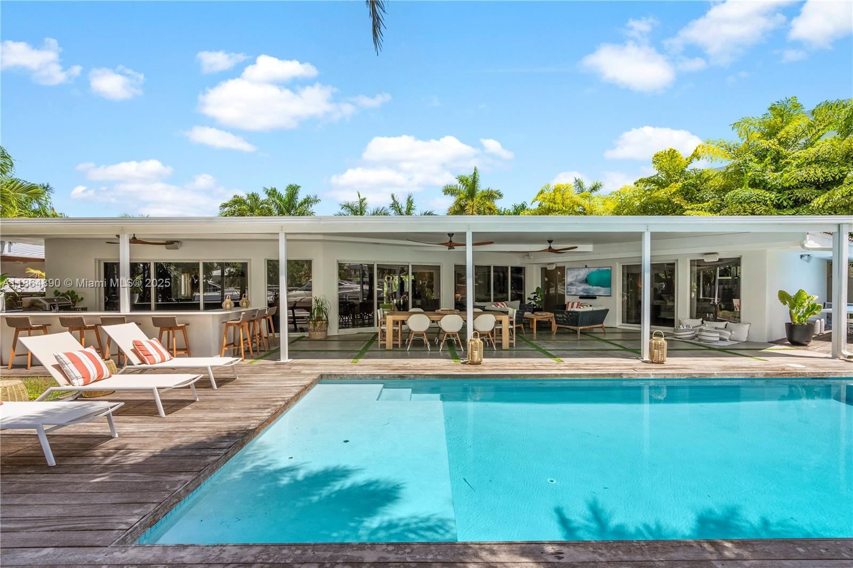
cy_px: 284
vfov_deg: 73.7
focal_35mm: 16
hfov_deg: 96.7
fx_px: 379
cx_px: 426
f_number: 9
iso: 50
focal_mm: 16
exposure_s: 1/100
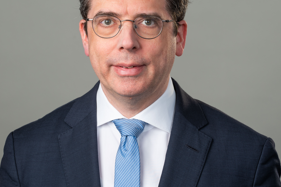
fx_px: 1374
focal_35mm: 176
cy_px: 58
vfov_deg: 7.8
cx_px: 136
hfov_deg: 11.7
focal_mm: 120
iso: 100
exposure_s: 1/100
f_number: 9
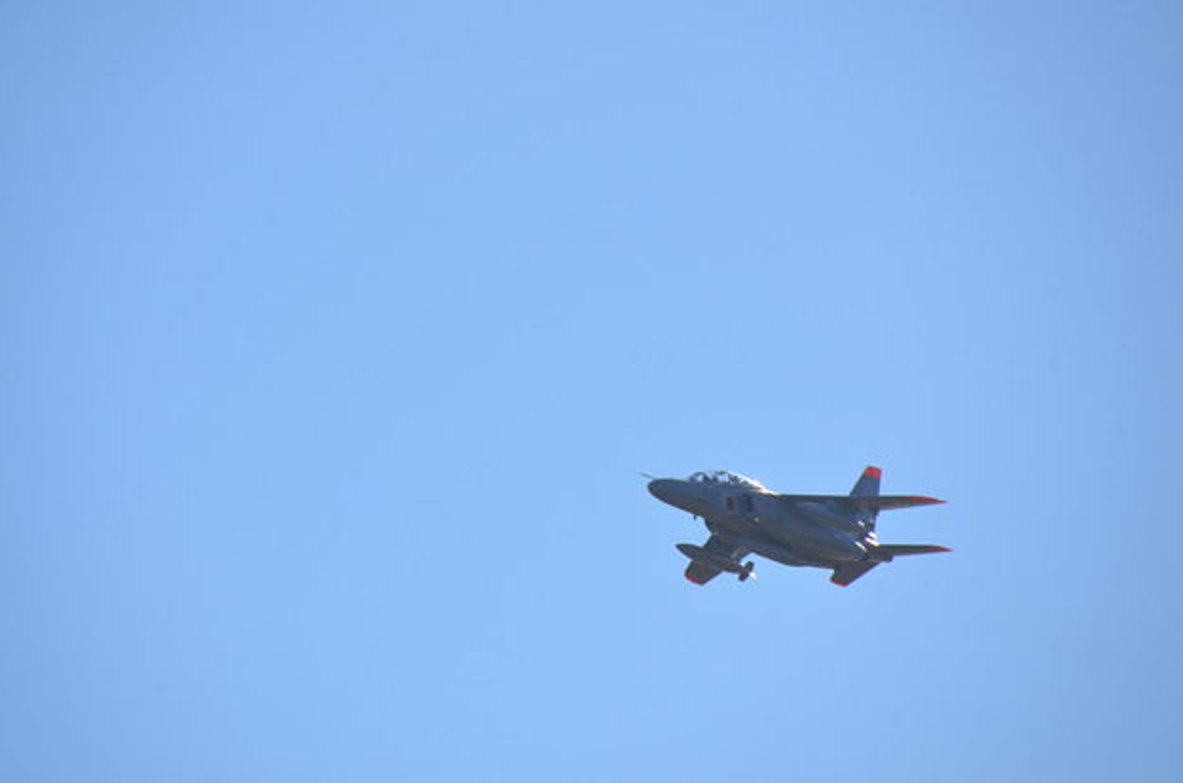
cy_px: 392
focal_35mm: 450
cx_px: 592
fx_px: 14754
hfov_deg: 4.6
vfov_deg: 3.0
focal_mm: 300
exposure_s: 1/1000
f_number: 8
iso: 200
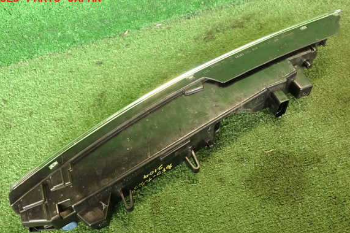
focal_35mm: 35
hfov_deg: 54.5
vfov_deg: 37.8
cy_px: 128
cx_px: 173
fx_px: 340
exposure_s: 1/30
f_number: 2.4
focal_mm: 5.79
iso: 400
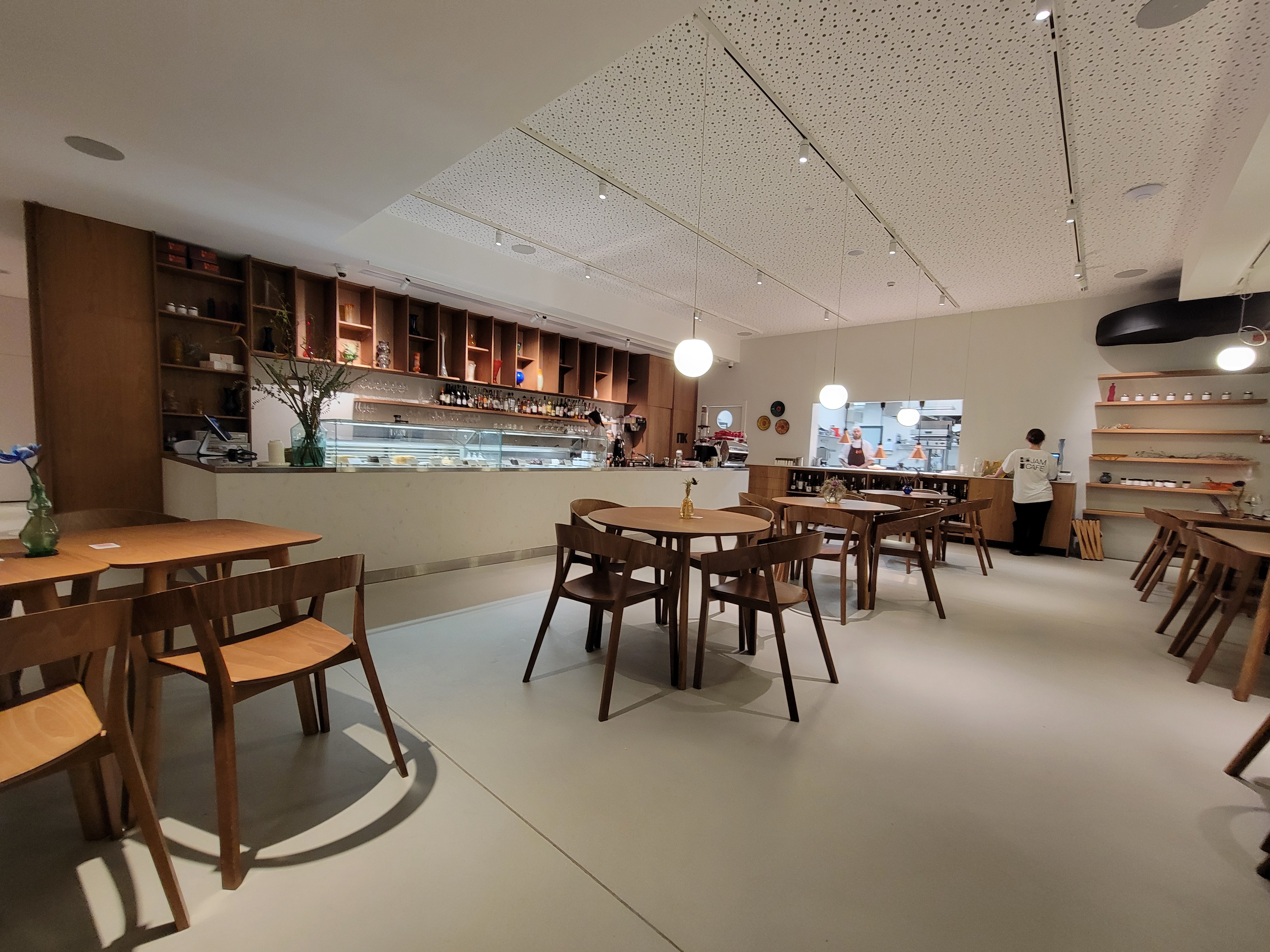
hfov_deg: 106.2
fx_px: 477
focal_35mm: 13
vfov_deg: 89.9
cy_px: 476
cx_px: 635
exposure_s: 1/50
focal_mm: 2.2
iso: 250
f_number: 2.2
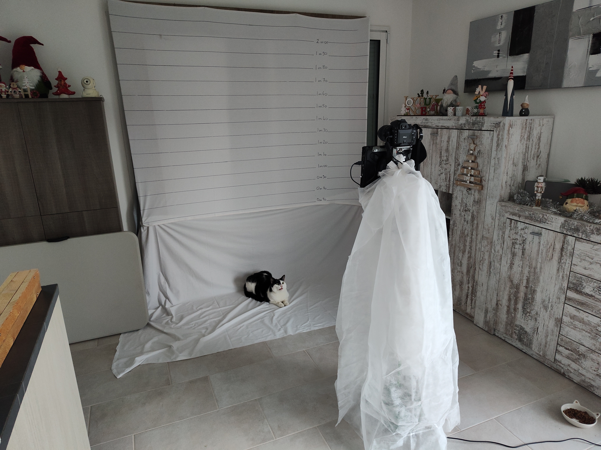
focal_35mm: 23
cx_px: 300
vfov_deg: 58.9
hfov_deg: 73.9
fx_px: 399
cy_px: 225
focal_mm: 5.56
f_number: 1.88
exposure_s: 1/50
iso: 981
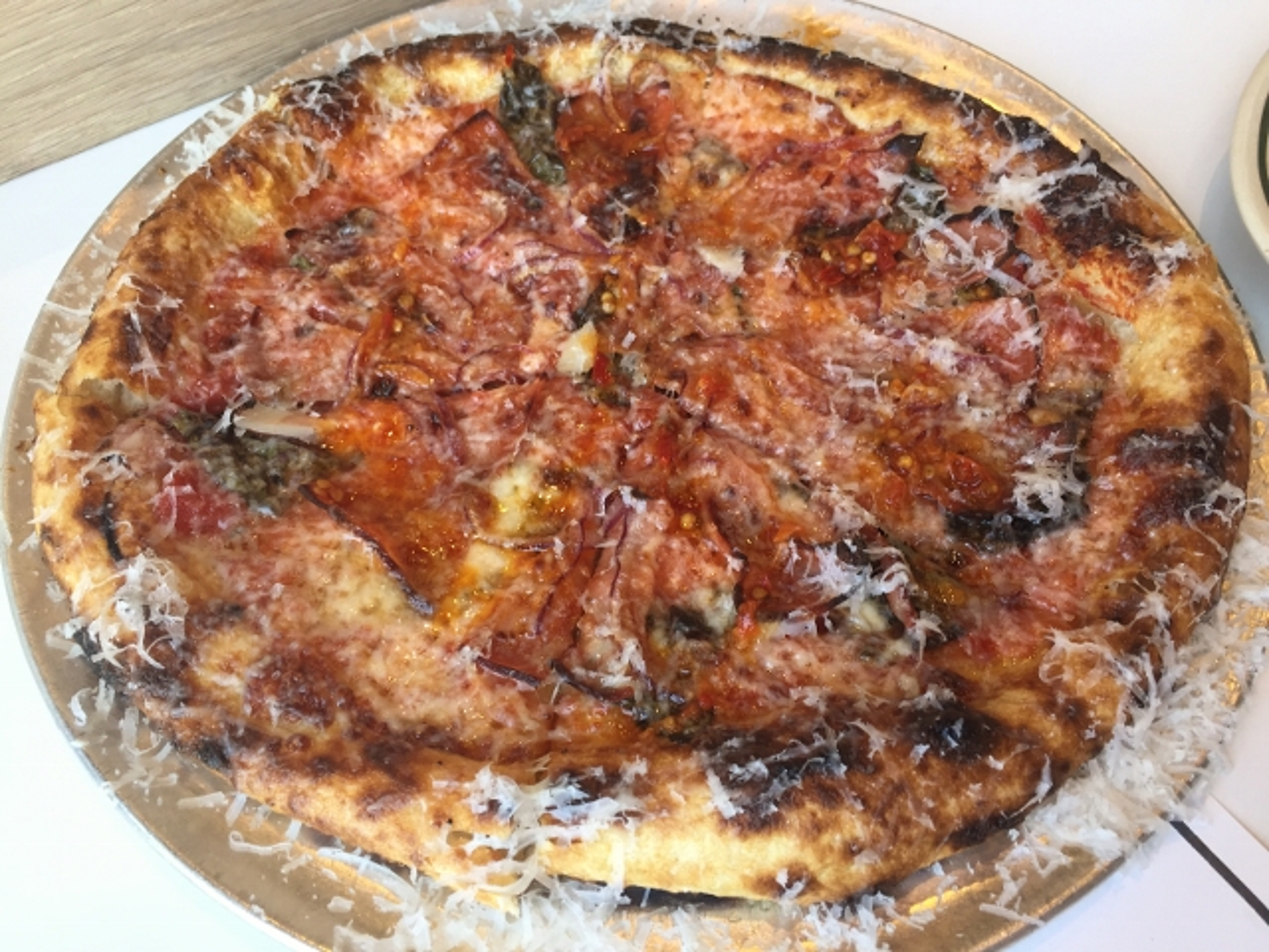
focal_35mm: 29
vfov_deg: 48.2
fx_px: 1063
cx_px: 634
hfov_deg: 61.7
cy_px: 476
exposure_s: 1/60
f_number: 2.2
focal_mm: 4.15
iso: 40
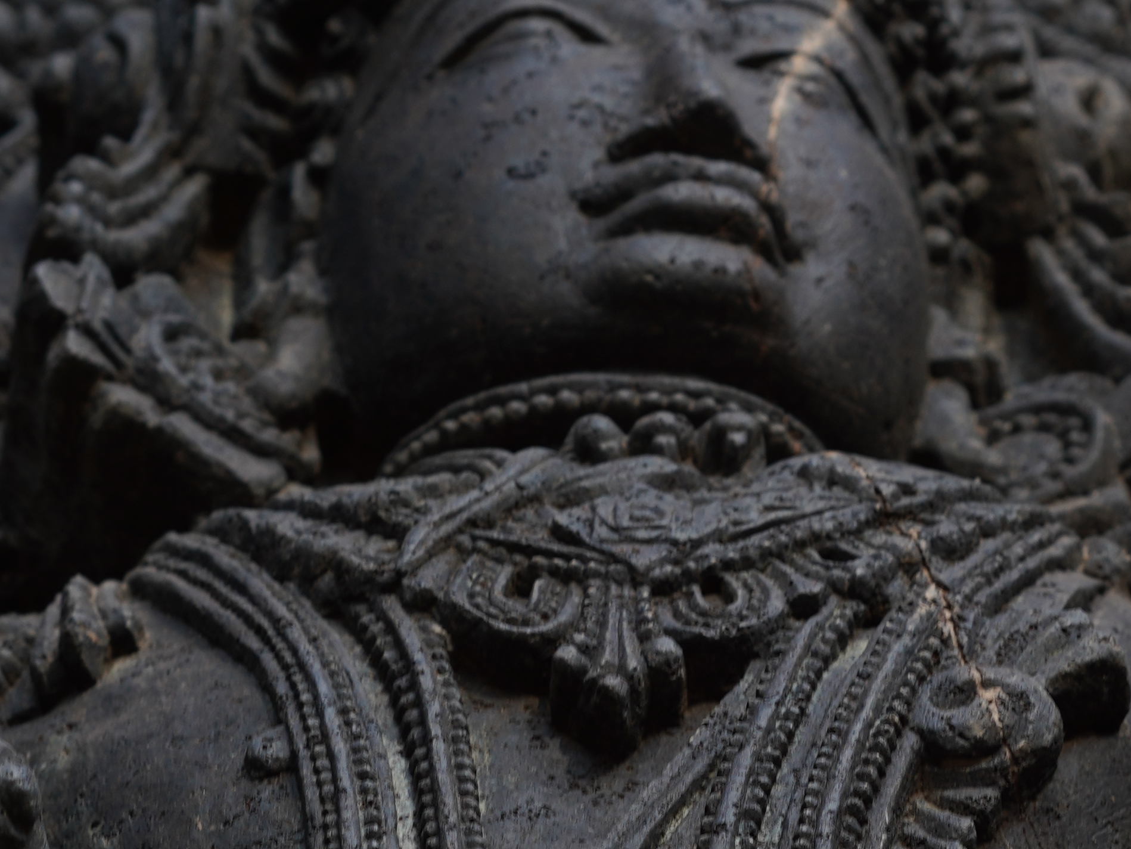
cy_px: 956
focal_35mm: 282
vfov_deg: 5.3
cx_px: 844
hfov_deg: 7.0
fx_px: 9215
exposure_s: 1/160
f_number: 5.6
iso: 100
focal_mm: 70
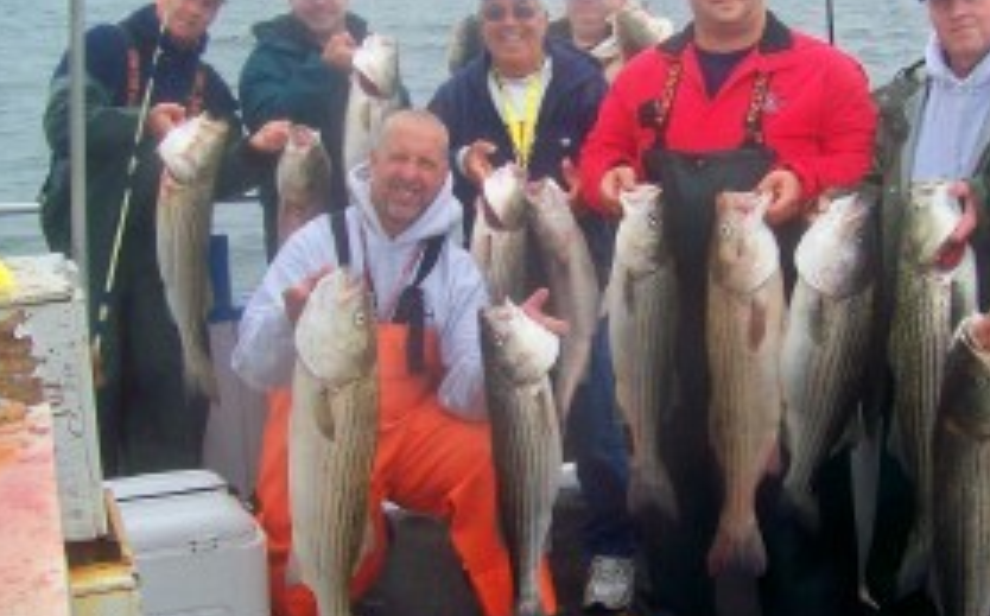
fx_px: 1482
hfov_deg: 36.8
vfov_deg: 23.5
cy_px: 285
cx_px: 577
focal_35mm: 55
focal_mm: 5.85
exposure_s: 1/400
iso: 64
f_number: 2.8
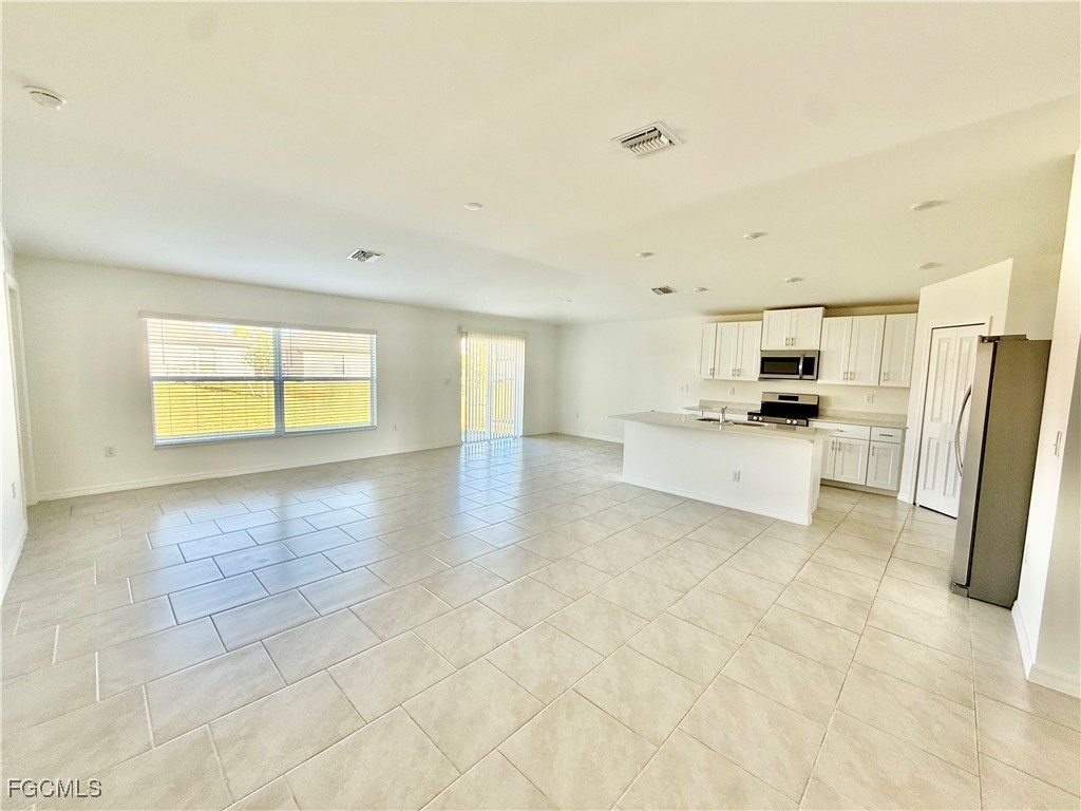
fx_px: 437
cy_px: 406
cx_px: 540
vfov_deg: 85.7
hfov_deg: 102.1
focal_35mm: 14
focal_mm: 2.22
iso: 80
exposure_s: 1/99
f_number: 2.2
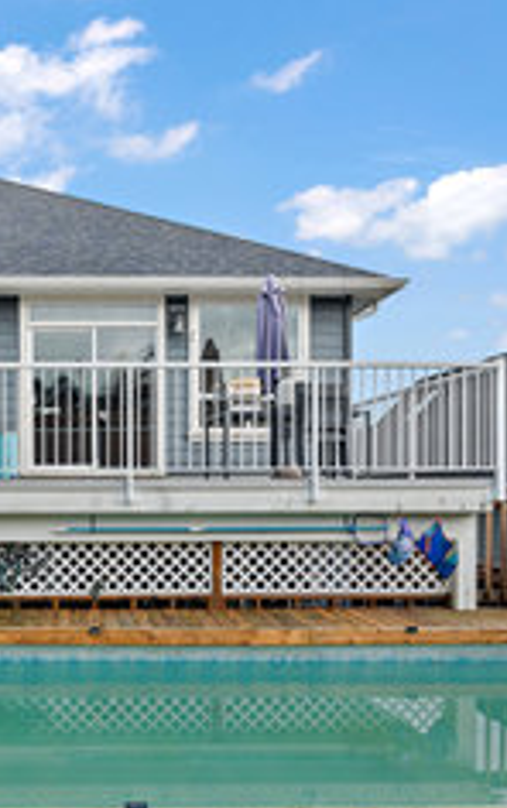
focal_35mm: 30
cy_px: 435
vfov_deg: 62.8
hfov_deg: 39.7
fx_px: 662
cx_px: 81
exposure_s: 1/160
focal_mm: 16
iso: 320
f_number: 7.1
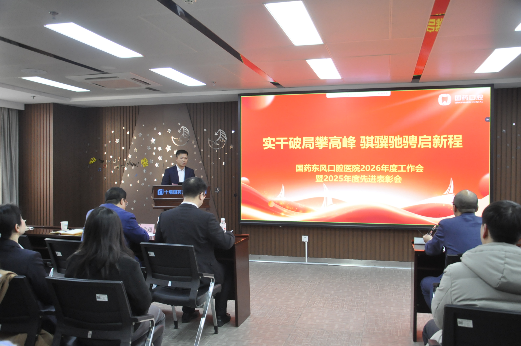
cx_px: 260
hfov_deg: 59.6
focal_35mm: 32
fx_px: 455
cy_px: 173
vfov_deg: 41.6
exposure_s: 1/80
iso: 1600
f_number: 4.5
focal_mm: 21
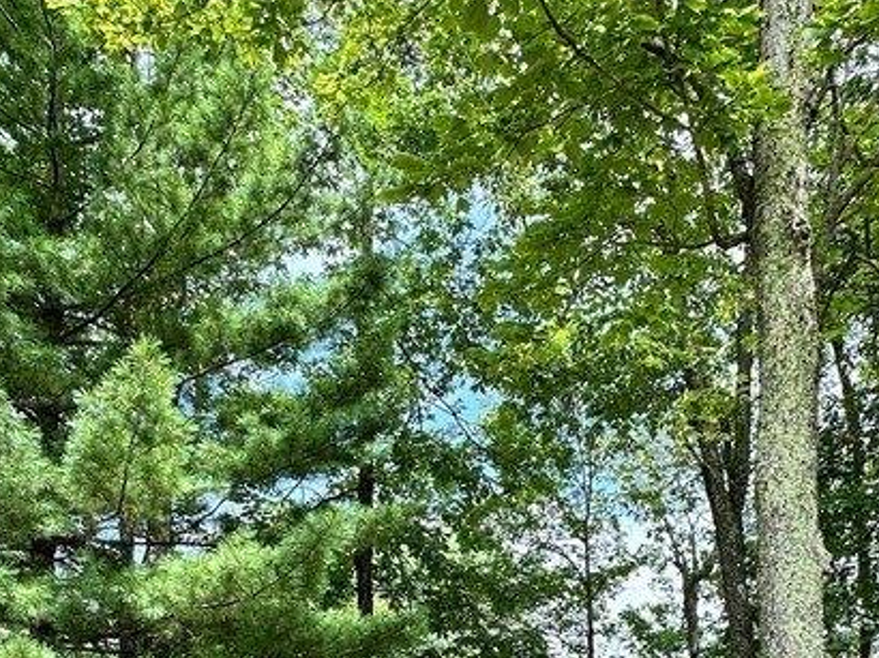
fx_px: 888
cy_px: 660
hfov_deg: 52.5
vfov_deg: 36.5
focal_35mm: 35
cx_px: 489
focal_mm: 2.22
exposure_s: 1/305
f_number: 2.2
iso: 40
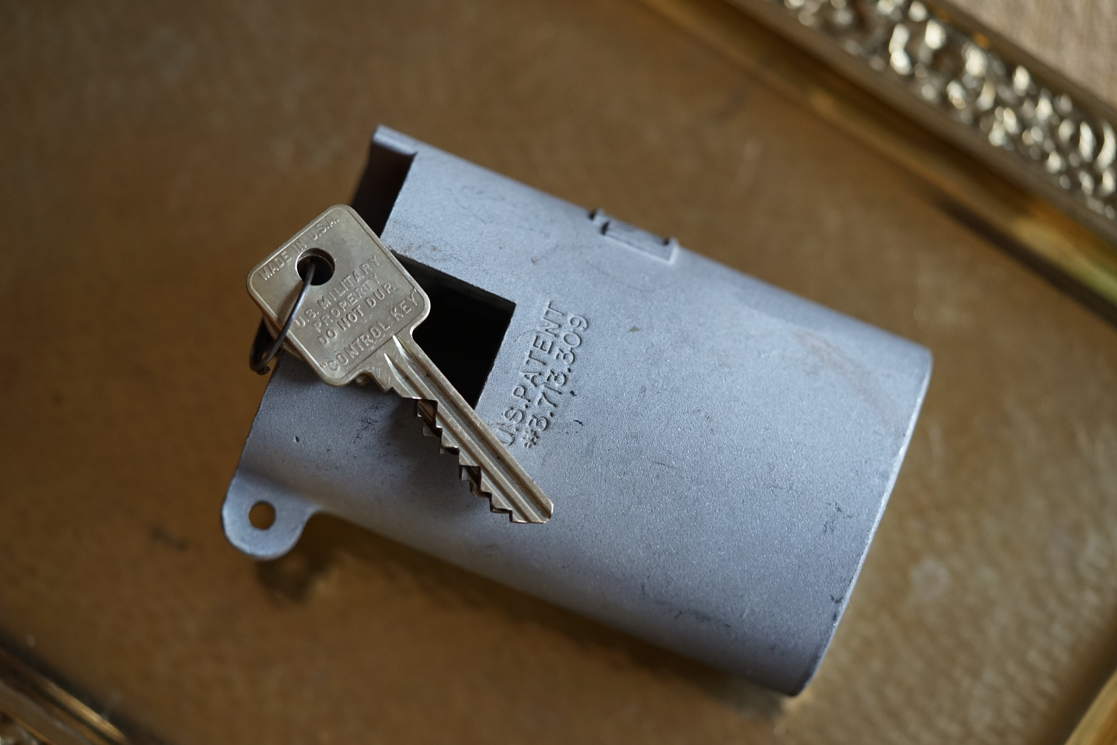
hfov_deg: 22.6
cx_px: 558
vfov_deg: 15.2
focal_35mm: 90
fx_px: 2792
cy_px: 372
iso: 1250
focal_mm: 90
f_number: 2.8
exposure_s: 1/100
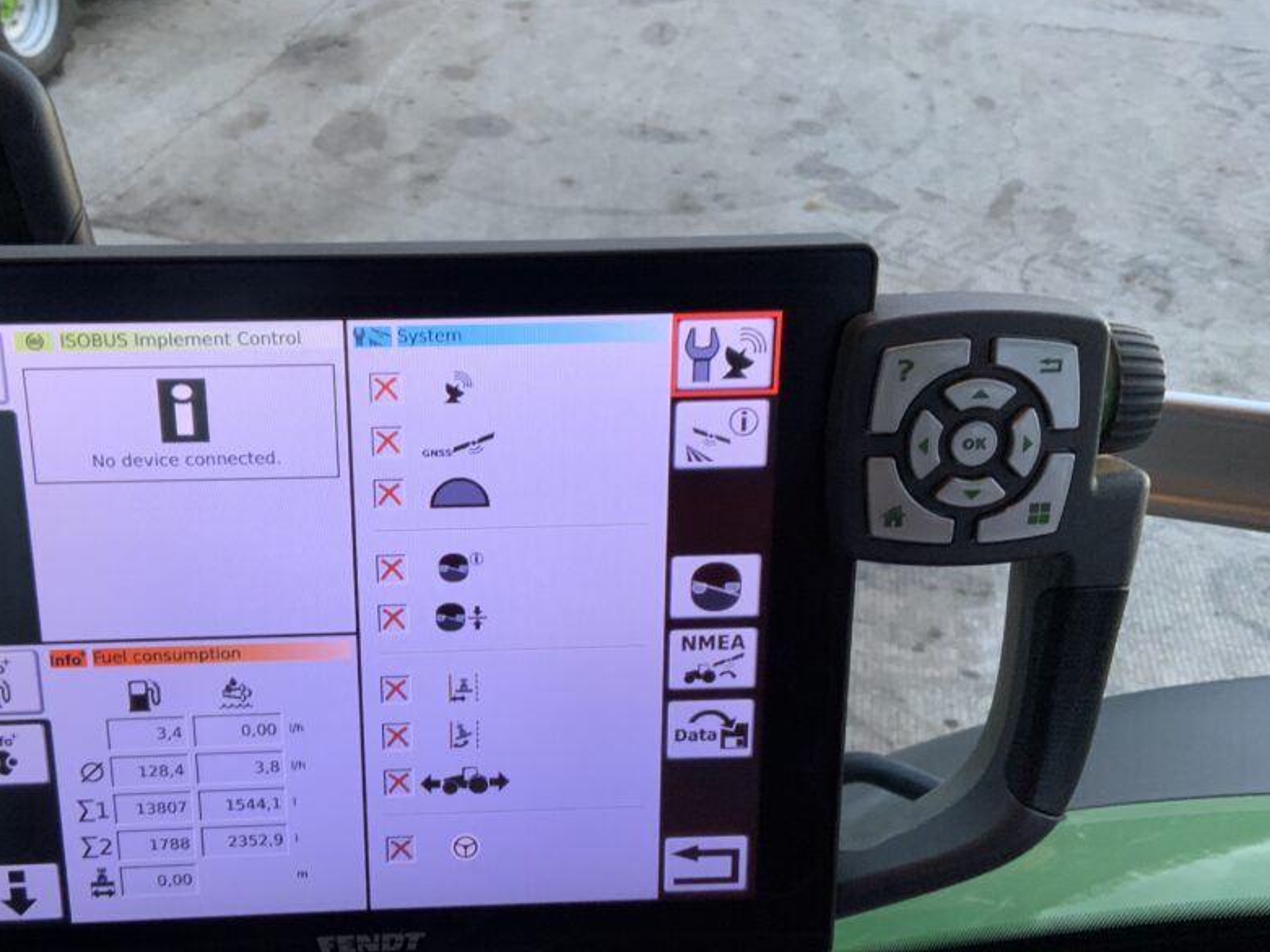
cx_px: 485
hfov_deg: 48.6
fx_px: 1394
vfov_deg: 37.5
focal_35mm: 38
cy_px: 588
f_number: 1.8
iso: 64
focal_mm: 3
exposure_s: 1/60
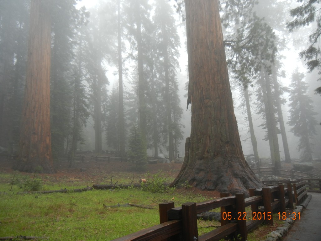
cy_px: 120
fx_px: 278
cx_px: 160
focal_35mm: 30
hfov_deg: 60.0
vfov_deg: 46.8
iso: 160
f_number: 3.5
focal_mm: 5.4
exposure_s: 1/70
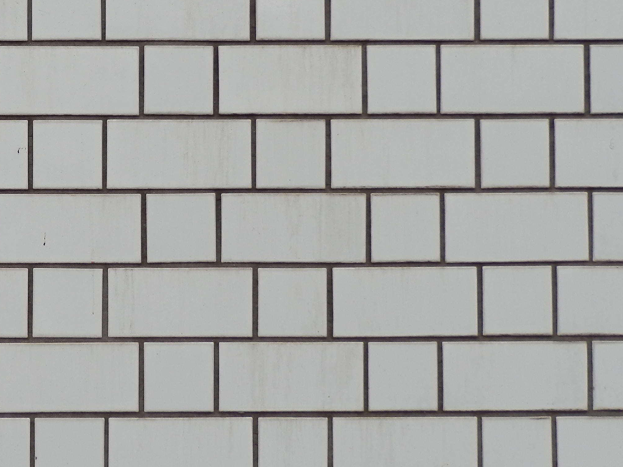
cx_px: 51
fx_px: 1026
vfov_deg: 25.5
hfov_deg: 32.0
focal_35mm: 57
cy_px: 156
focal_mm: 4.5
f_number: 3
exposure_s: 1/80
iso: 80
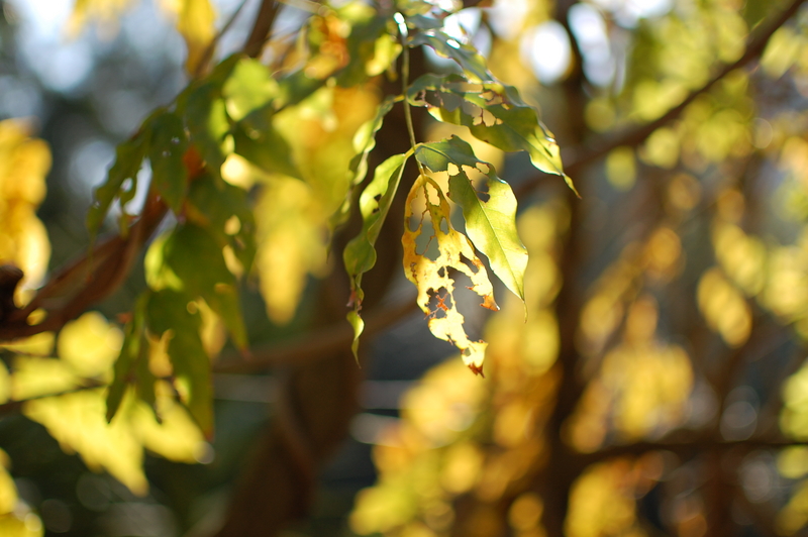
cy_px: 268
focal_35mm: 52
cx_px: 404
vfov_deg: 25.7
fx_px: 1177
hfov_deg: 37.9
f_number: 1.8
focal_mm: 35
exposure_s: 1/2500
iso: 200
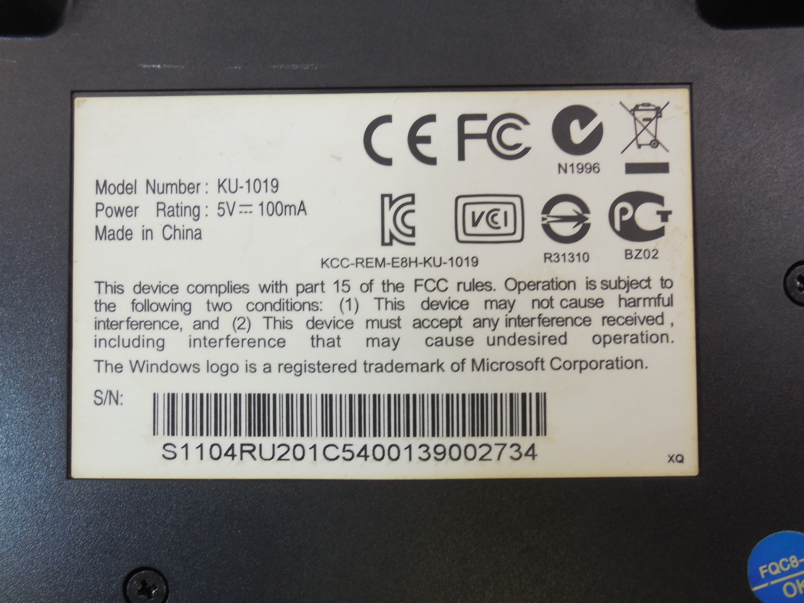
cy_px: 302
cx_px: 402
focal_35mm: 26
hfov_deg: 67.3
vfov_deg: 53.1
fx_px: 604
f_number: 3.5
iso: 140
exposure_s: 1/30
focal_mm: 4.6
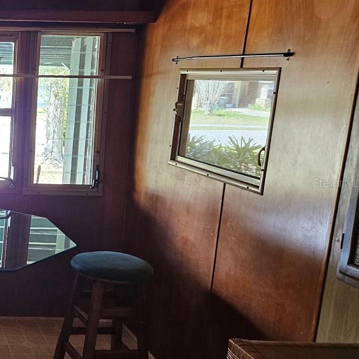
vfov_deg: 32.8
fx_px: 610
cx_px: -92
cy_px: 182
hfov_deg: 27.9
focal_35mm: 52
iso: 320
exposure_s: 1/170
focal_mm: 5.4
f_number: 1.8
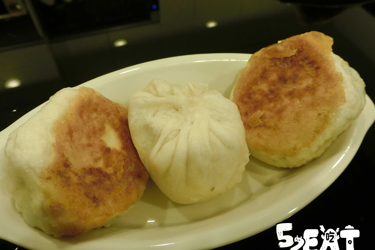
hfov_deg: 67.4
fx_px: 281
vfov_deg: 47.9
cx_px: 184
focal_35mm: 27
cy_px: 131
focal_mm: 5.4
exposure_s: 1/30
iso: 400
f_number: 2.8
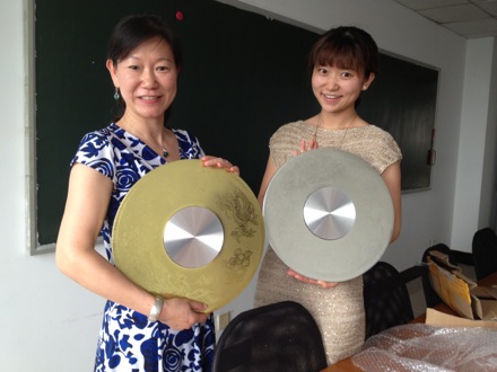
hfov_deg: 52.6
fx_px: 503
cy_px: 186
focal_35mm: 35
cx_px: 248
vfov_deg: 40.7
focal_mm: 4.28
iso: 64
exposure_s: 1/20
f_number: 2.4
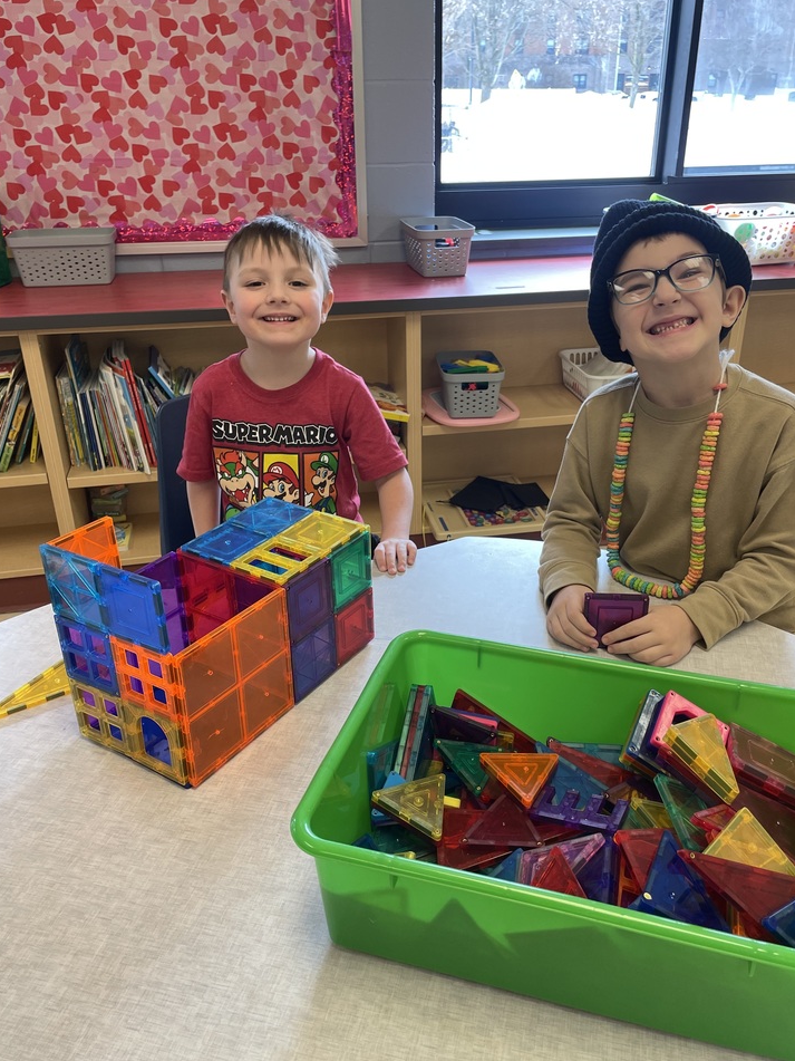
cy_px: 509
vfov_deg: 63.4
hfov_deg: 49.7
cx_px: 423
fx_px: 858
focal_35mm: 28
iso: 80
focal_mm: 4.2
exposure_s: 1/120
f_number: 1.6
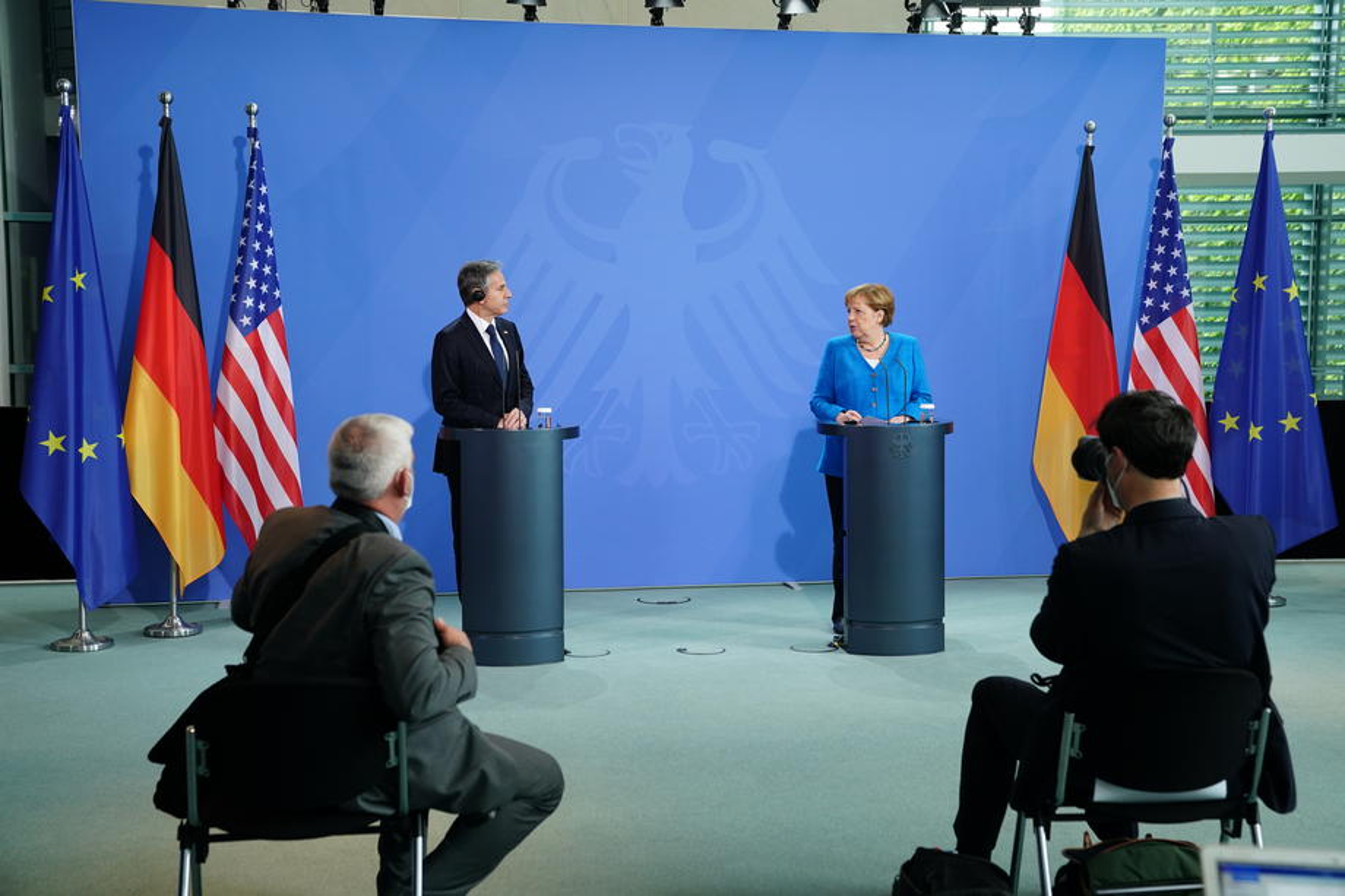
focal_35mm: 48
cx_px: 672
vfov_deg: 28.1
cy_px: 448
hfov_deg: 41.1
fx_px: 1793
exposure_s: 1/320
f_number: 4
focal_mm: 48
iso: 1250
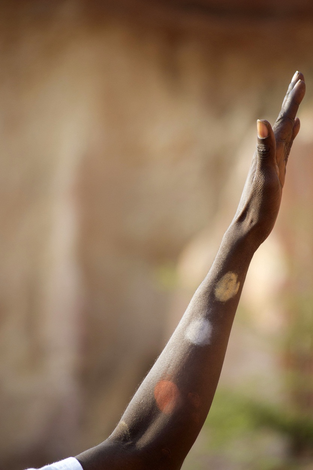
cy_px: 235
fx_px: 2641
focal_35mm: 202
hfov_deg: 6.8
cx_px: 156
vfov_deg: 10.2
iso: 400
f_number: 5
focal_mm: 135
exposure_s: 1/400
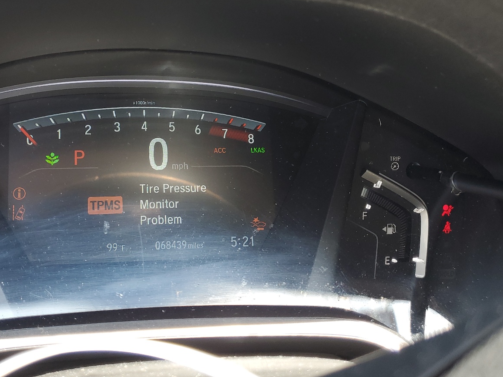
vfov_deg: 39.2
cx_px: 173
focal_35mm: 36
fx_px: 523
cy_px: 127
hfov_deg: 50.5
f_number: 1.5
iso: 53
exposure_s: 1/120
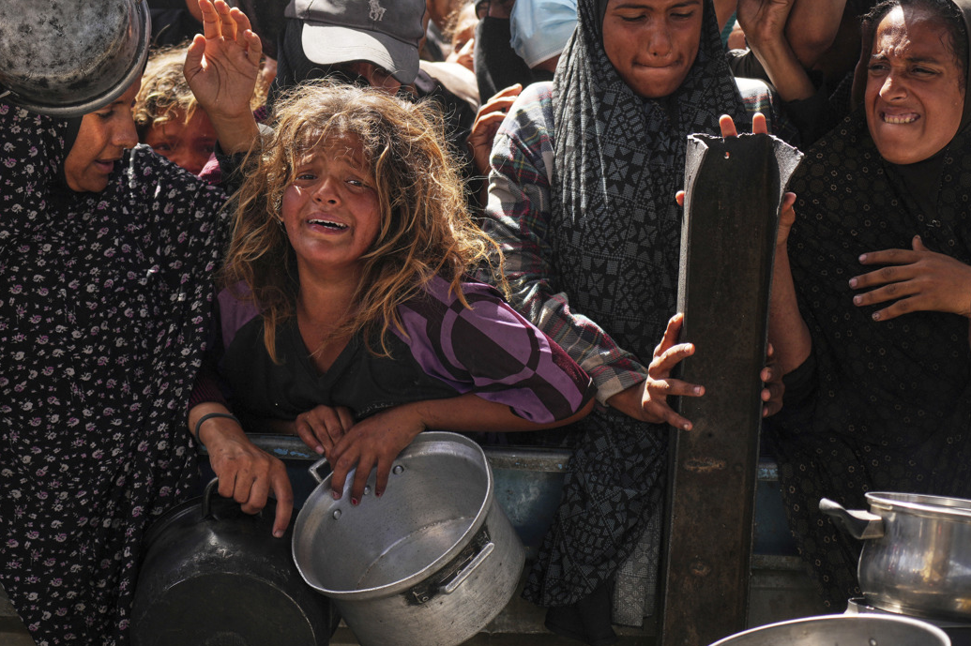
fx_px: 3720
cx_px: 387
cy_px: 334
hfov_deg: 14.9
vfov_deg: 9.9
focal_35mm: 138
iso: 125
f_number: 4
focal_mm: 105
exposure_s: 1/500
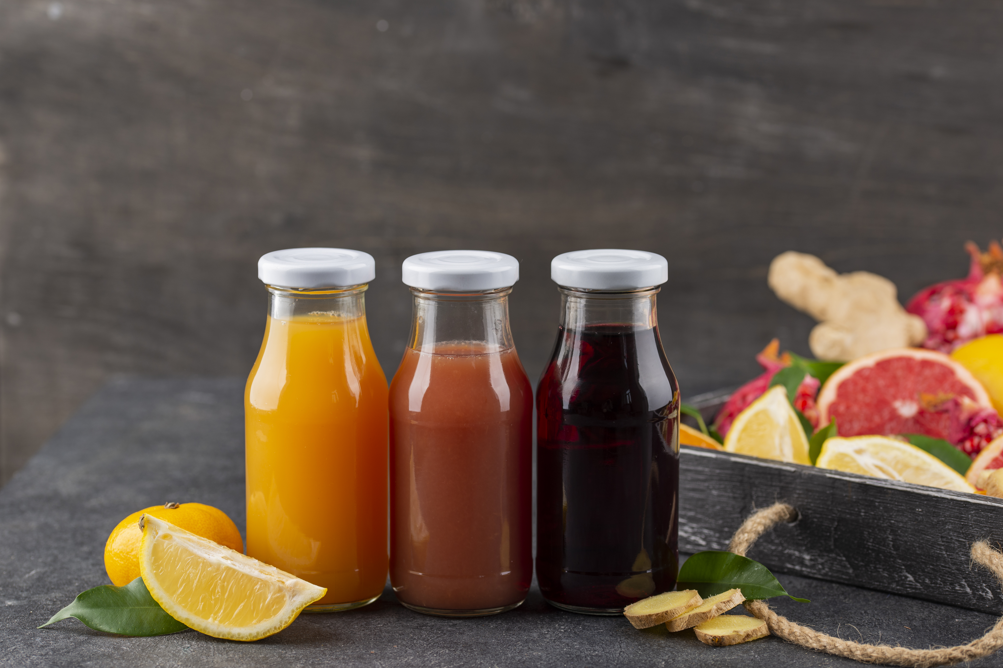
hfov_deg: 19.3
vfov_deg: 12.9
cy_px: 331
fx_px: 2953
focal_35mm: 106
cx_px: 501
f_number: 8
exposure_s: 1/100
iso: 100
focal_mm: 105
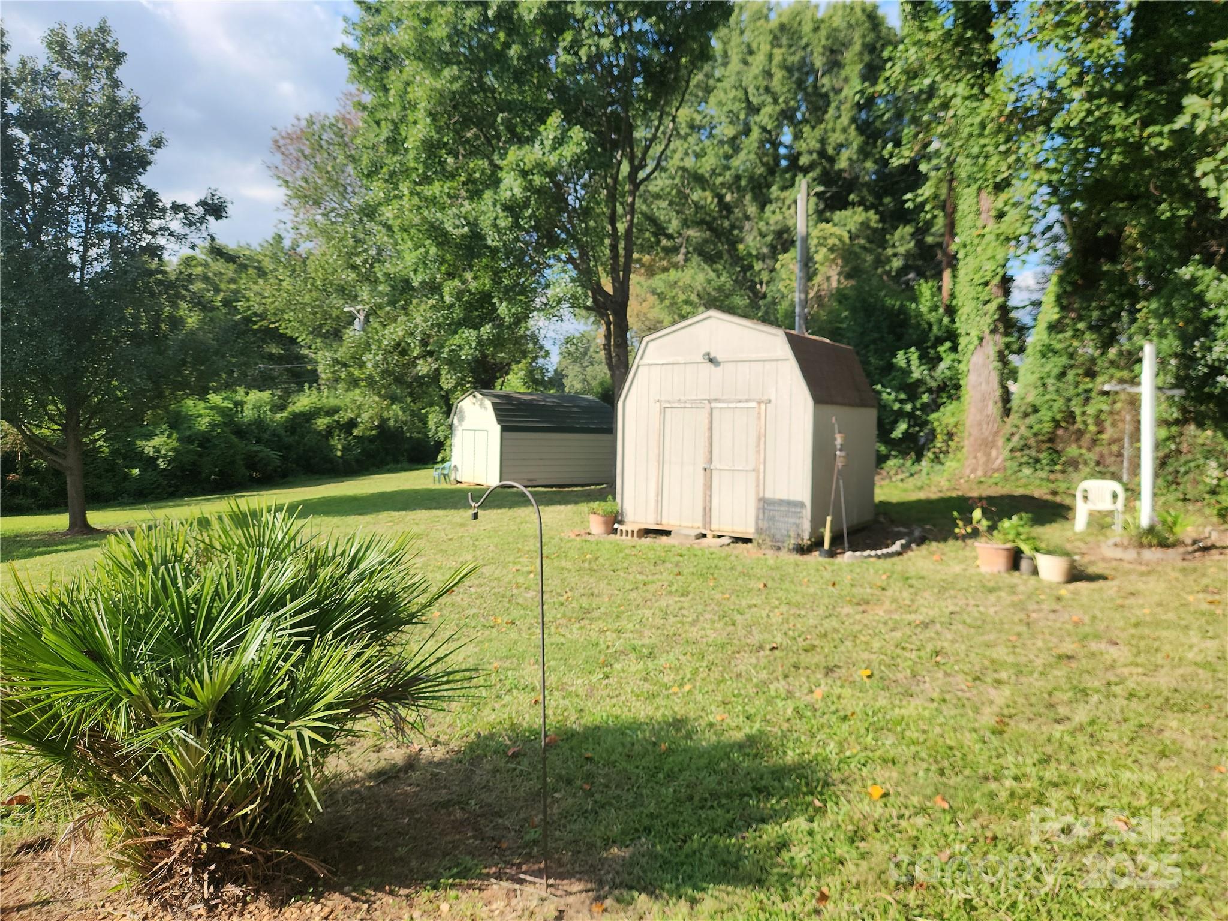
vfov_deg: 58.9
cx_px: 614
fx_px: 816
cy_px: 460
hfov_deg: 73.9
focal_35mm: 23
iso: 20
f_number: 1.8
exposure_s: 1/794
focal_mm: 5.4
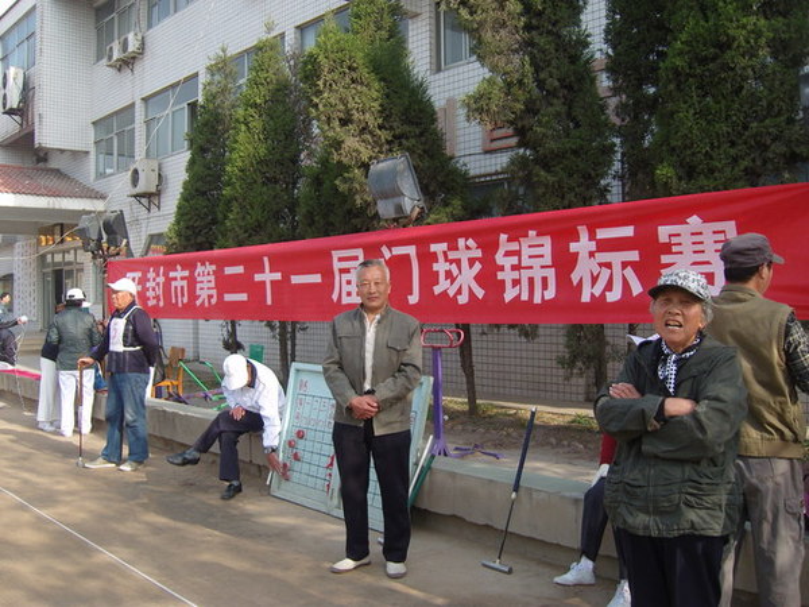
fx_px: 795
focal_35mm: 34
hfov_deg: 54.0
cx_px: 404
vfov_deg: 41.8
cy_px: 304
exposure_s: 1/100
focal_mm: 7.3
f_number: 7
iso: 100
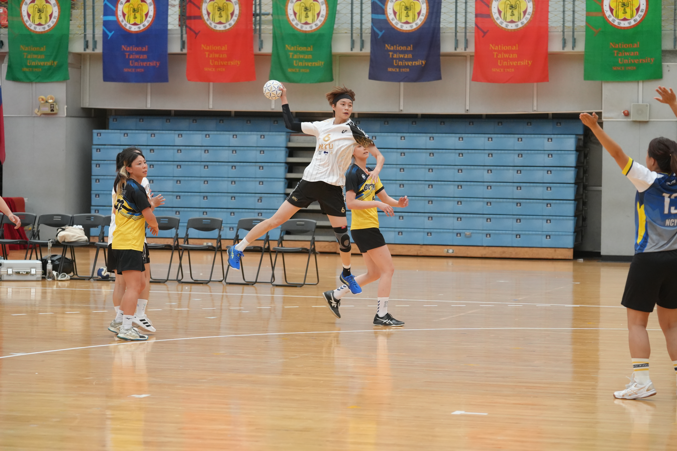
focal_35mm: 119
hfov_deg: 17.2
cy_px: 226
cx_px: 338
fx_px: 2238
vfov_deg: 11.5
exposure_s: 1/400
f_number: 4.5
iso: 4000
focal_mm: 119
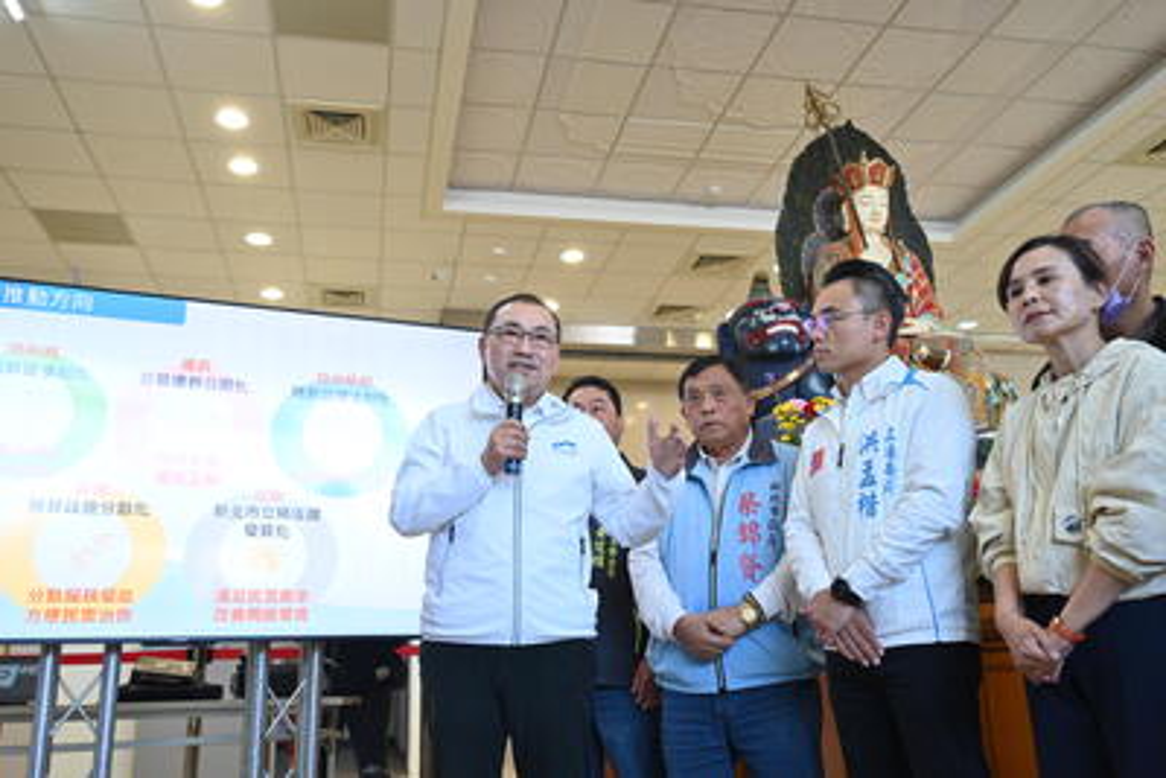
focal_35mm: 32
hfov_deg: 59.5
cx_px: 583
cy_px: 389
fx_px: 1021
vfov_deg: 41.7
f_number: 4
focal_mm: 31.5
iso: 640
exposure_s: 1/125
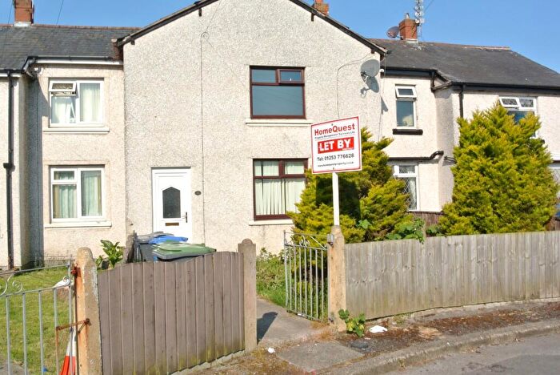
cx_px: 280
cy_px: 188
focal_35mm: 33
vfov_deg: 40.0
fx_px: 514
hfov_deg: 57.2
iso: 100
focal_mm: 12.5
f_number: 16
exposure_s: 1/60
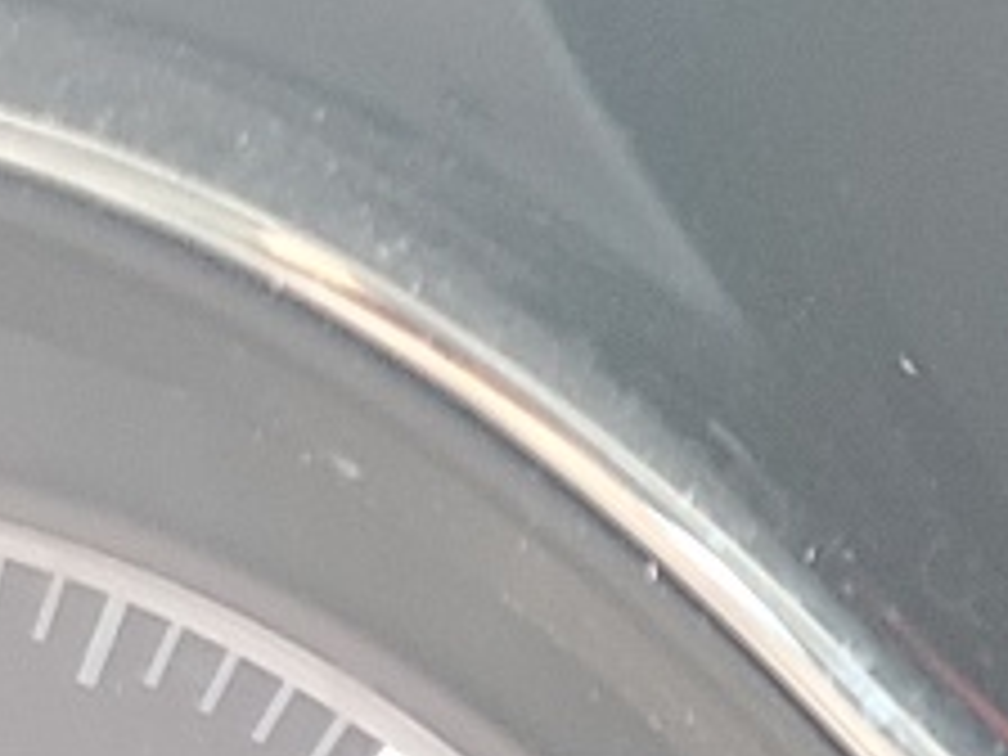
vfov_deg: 7.8
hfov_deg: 9.9
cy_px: 1246
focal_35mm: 186
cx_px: 1944
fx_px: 5416
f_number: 1.5
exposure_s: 1/60.2
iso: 60
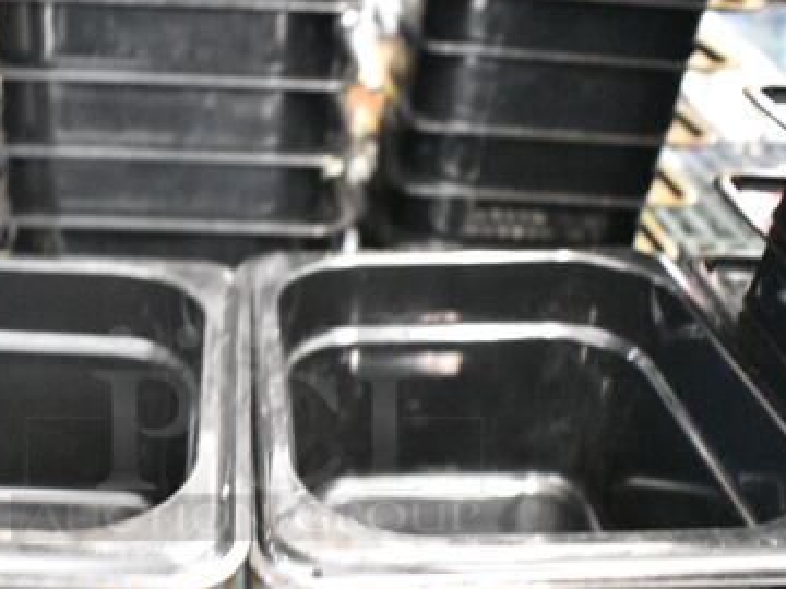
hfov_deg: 42.3
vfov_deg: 32.4
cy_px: 425
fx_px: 999
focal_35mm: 44
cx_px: 255
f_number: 3.5
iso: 9000
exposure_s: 1/30
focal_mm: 18
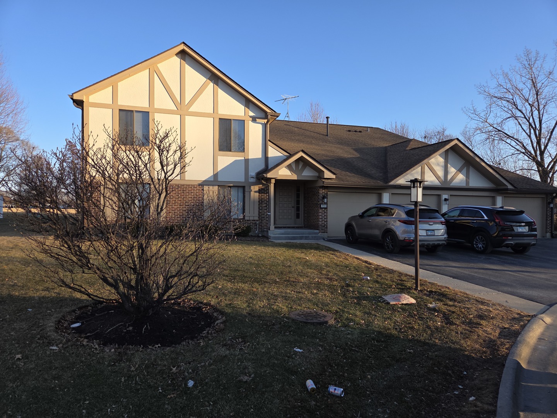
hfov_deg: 73.9
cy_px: 209
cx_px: 278
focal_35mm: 23
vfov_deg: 58.9
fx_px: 370
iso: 25
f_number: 1.8
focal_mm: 5.4
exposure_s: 1/489
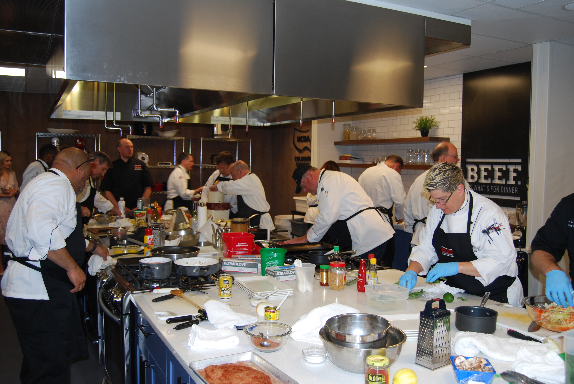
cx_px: 287
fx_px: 527
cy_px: 192
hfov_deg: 57.2
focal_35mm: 33
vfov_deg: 40.1
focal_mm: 22
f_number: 3.8
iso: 200
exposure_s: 1/60
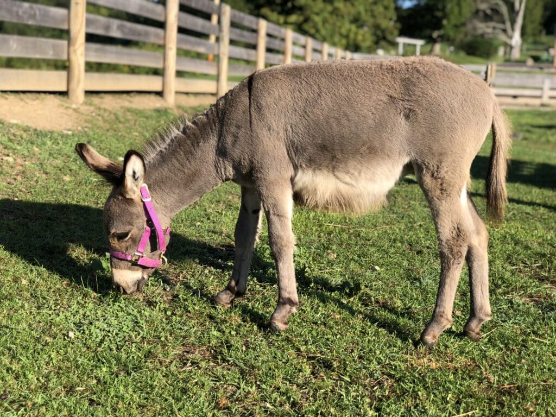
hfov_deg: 33.8
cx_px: 278
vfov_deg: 25.7
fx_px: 916
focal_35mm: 57
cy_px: 208
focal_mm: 6.6
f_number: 2.8
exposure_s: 1/335
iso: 20
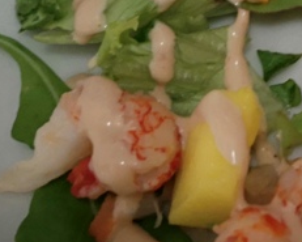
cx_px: 489
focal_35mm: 117
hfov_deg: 14.9
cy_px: 73
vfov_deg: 13.2
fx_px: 1046
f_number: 1.8
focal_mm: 3.95
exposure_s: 1/33.3
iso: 160
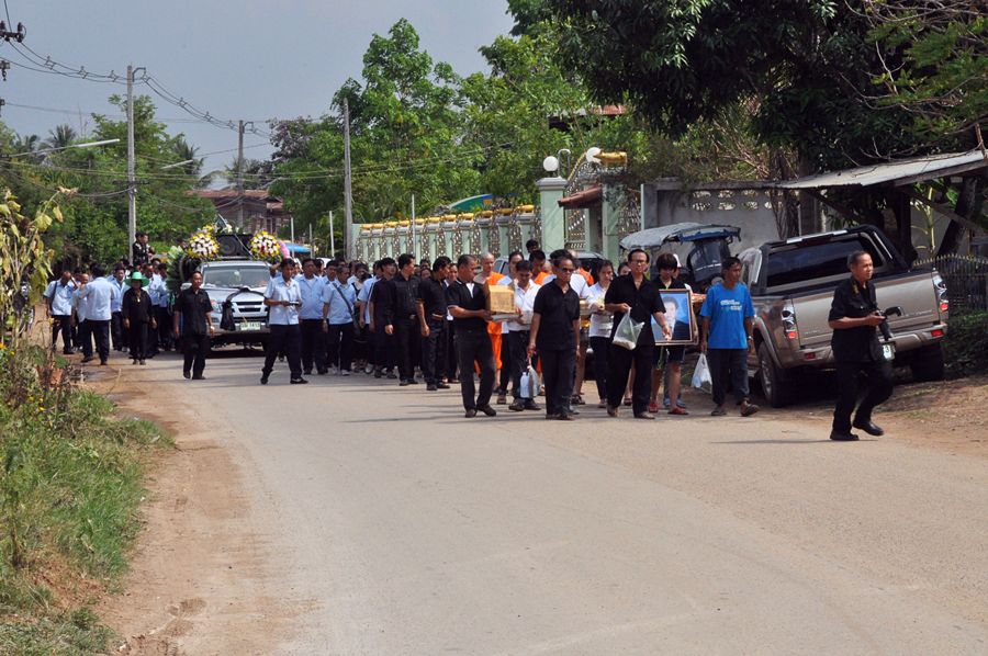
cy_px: 328
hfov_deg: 20.9
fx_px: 2673
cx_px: 494
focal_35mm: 98
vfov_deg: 14.0
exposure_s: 1/200
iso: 1600
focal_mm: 65
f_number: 32
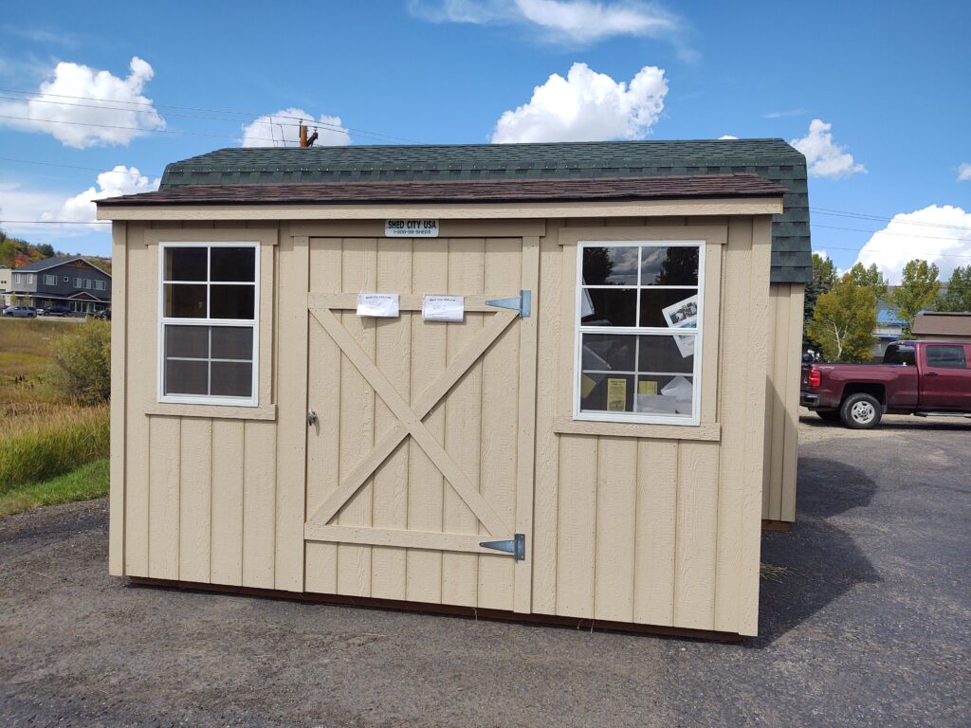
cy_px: 364
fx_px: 757
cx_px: 486
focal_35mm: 27
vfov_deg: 51.4
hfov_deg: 65.3
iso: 100
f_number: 1.7
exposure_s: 1/4265
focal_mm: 4.75
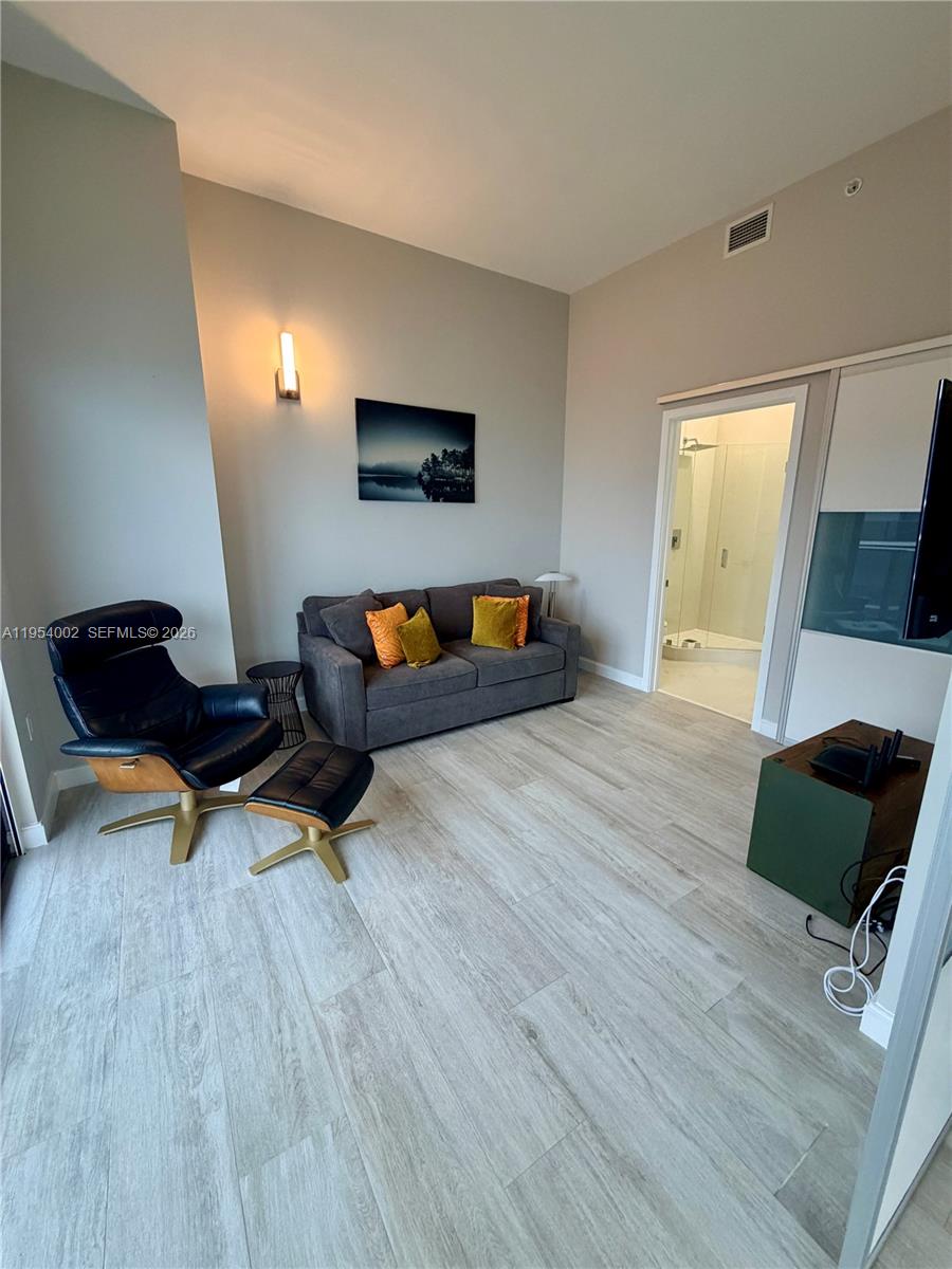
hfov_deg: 85.7
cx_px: 476
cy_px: 634
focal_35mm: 14
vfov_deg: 102.1
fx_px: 513
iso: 320
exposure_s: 1/120
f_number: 2.2
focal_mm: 2.22
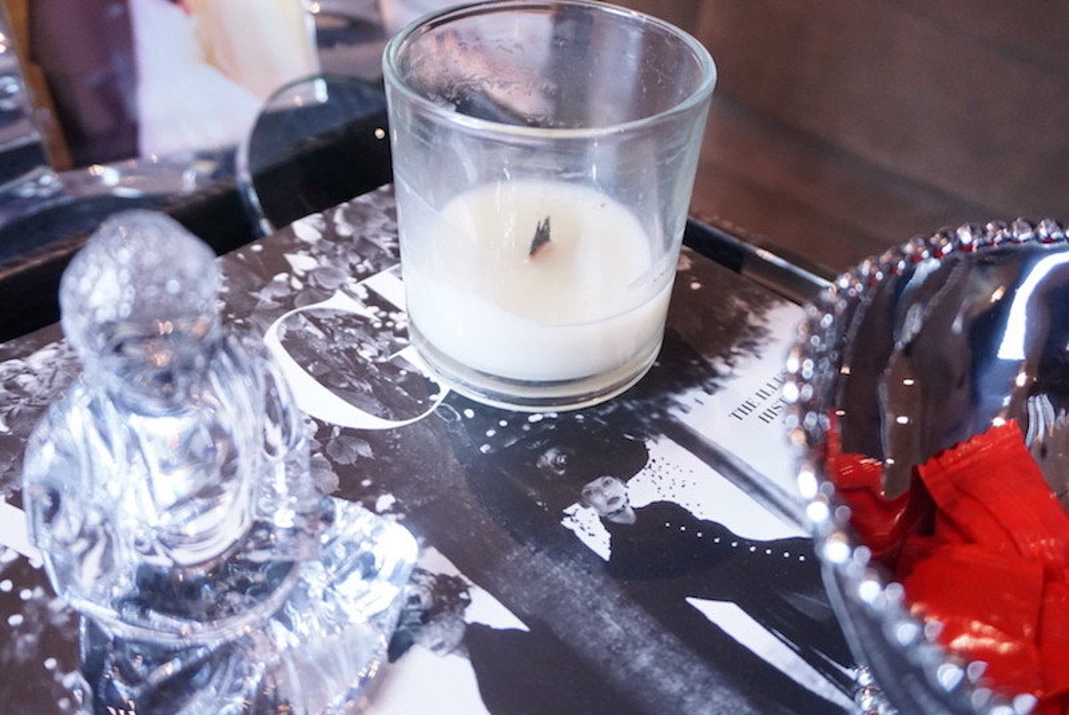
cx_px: 534
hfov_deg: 59.4
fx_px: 936
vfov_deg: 41.8
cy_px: 358
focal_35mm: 32
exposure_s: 1/80
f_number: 4
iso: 3200
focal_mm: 21
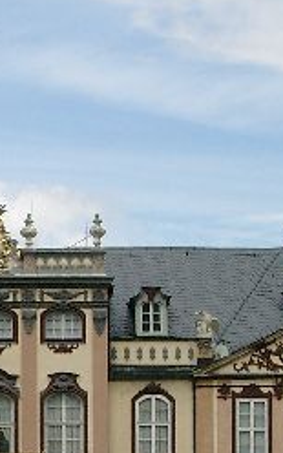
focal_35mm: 171
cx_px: -71
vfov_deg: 12.2
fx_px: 2110
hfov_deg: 7.6
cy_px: 347
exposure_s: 1/739
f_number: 4
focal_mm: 10.4
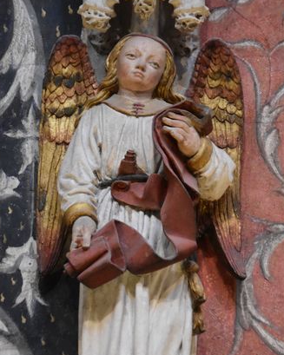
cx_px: 161
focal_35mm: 229
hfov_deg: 6.8
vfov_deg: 8.4
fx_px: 2405
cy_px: 241
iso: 5600
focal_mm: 95
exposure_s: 1/125
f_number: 4.5
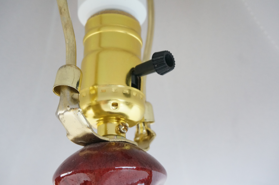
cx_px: 140
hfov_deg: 42.4
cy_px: 92
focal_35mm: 46
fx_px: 360
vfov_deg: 28.9
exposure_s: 1/60
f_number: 9
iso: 2500
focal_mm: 31
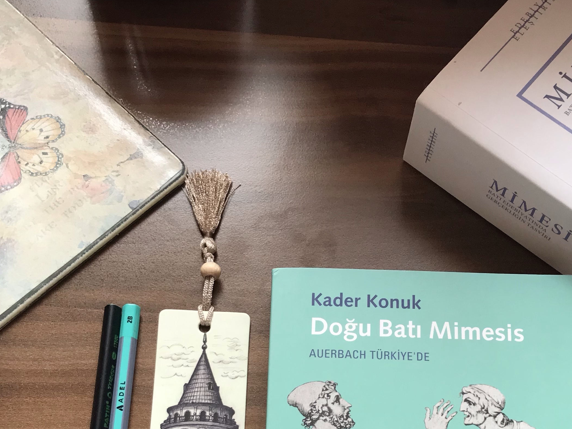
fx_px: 892
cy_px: 389
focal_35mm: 54
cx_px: 349
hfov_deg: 35.4
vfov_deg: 26.1
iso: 32
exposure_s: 1/100
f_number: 1.8
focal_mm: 3.99
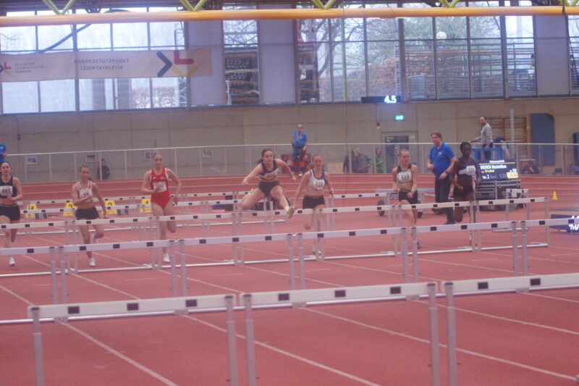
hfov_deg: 18.2
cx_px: 290
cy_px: 193
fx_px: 1809
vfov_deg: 12.2
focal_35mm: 112
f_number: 2.8
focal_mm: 75
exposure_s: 1/400
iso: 1600
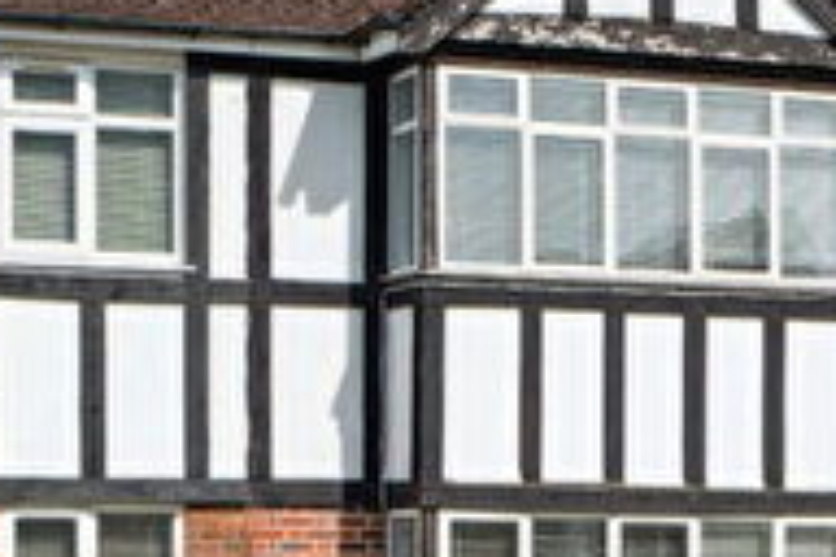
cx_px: 692
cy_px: 503
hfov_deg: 16.4
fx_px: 2879
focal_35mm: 124
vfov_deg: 11.0
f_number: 4
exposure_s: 1/4000
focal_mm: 34
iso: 640
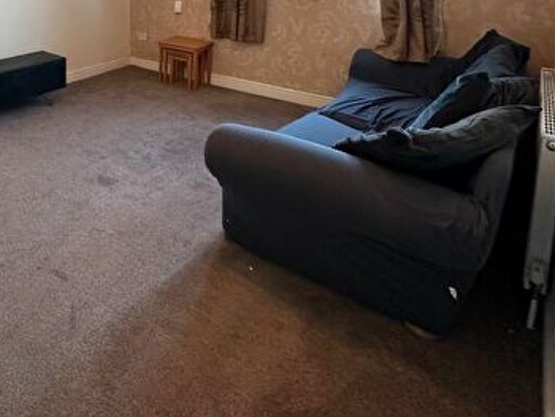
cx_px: 105
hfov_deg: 58.2
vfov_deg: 43.6
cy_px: 12
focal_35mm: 28
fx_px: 449
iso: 320
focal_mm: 2.22
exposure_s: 1/50
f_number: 2.2
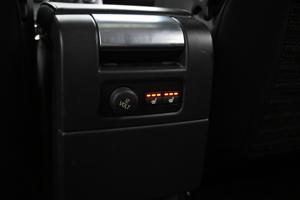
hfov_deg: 55.1
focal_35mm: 34
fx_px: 287
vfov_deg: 38.4
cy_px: 100
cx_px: 150
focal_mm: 23
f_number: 4.2
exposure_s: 1/40
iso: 9000
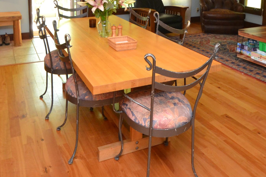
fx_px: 251
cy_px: -12
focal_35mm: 34
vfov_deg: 34.3
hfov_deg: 55.5
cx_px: 110
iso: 720
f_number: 3.5
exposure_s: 1/60
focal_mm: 10
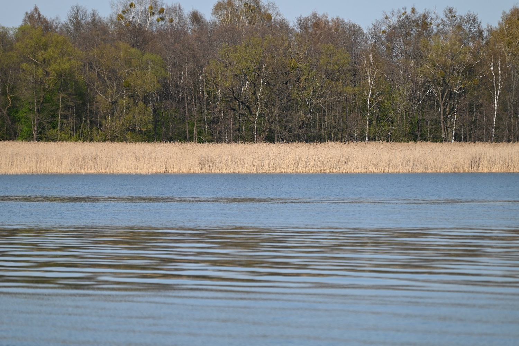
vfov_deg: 4.6
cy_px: 173
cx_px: 260
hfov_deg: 6.9
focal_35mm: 300
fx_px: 4326
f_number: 5.6
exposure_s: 1/1000
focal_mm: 300
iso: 160
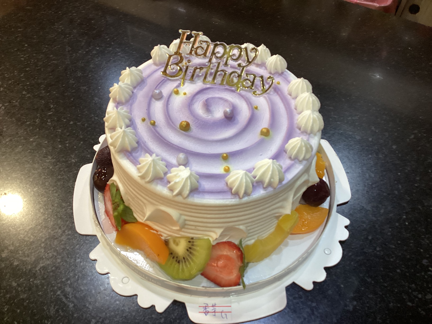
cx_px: 216
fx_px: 387
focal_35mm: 31
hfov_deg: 58.4
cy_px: 162
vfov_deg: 45.4
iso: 200
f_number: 2.4
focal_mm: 3.3
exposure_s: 1/60
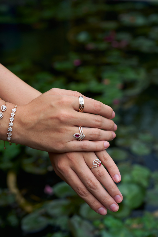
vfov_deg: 28.8
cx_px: 79
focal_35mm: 70
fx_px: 461
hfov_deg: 19.5
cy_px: 118
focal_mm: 70
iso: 125
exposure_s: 1/125
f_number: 5.6
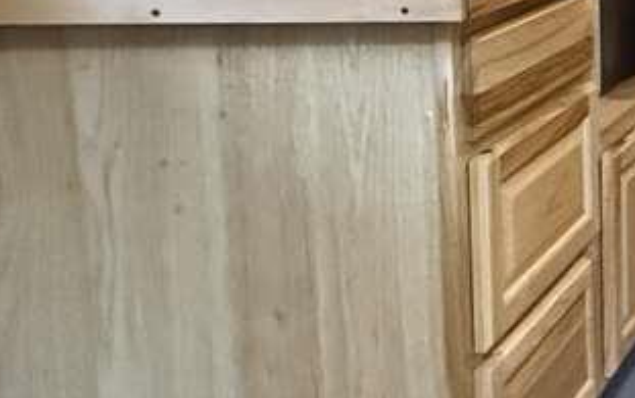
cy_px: -88
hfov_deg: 21.6
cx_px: 1143
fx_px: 1057
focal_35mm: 61
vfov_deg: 19.9
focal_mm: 2.22
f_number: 2.2
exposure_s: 1/60
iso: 1250
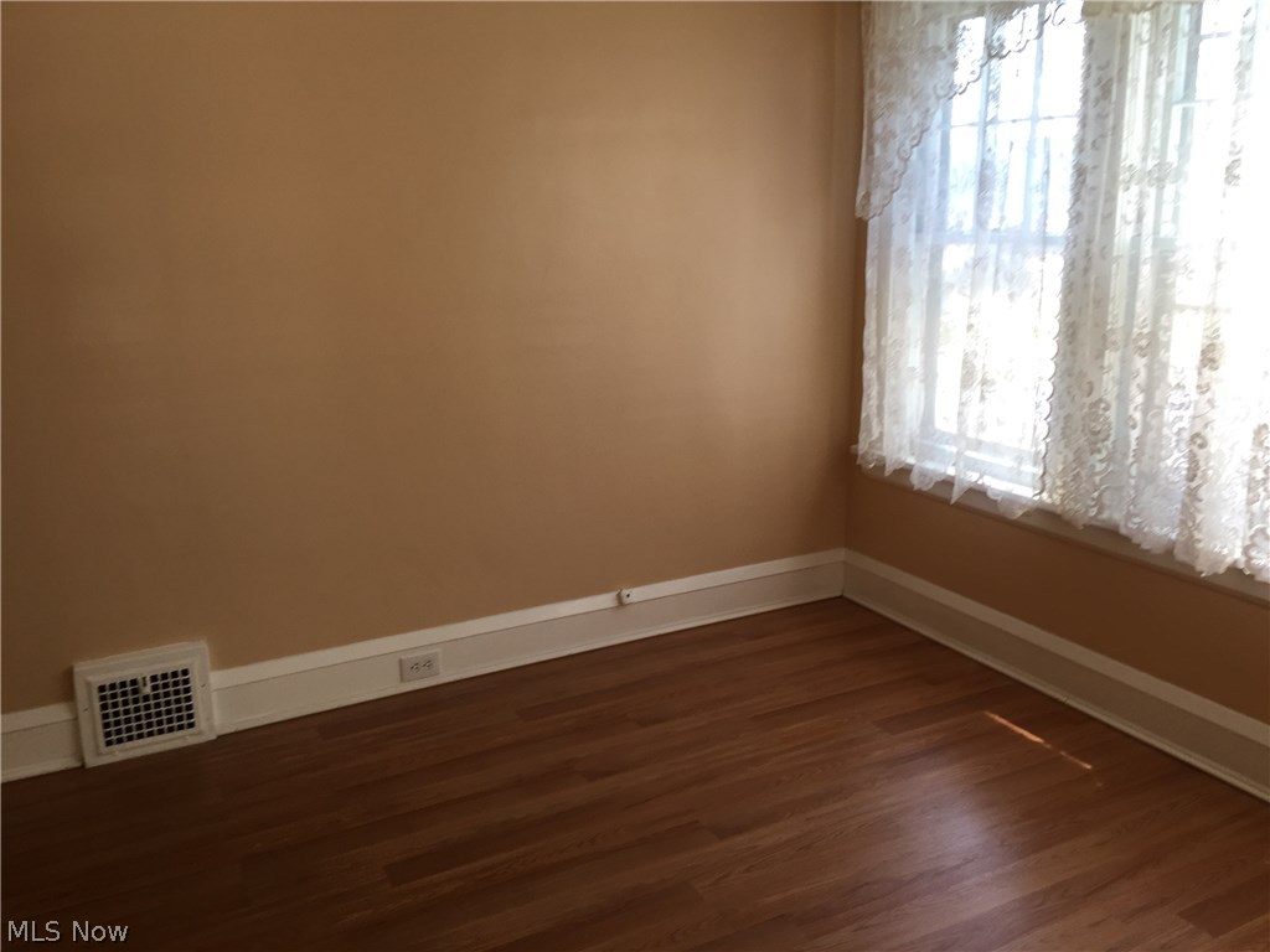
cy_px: 476
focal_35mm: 29
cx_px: 635
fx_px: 1064
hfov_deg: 61.7
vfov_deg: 48.2
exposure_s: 1/60
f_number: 2.2
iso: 40
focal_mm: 4.15
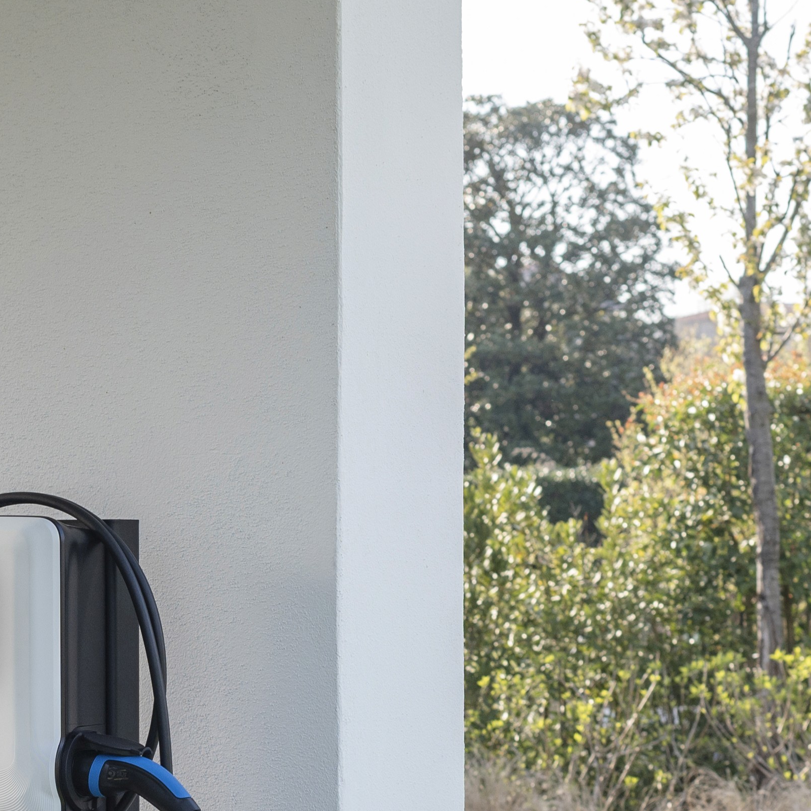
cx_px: 185
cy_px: 885
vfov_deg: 12.0
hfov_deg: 12.2
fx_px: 3790
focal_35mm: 143
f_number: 6.3
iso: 320
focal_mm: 45
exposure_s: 1/250
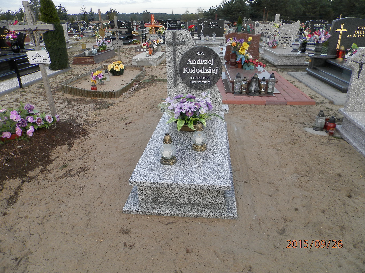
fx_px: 264
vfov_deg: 54.9
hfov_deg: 69.4
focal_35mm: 25
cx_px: 182
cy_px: 136
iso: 80
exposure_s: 1/100
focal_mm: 4.5
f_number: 3.1
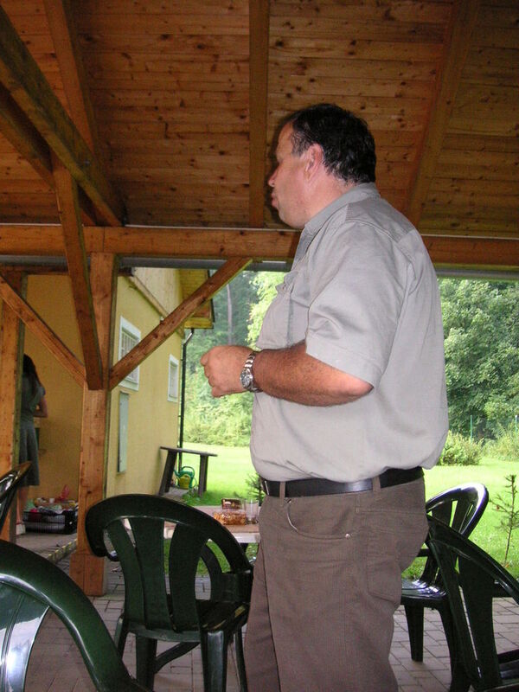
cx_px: 260
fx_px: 740
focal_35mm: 37
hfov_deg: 38.7
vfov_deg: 50.1
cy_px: 346
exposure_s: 1/45
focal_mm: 6.1
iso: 160
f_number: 2.8
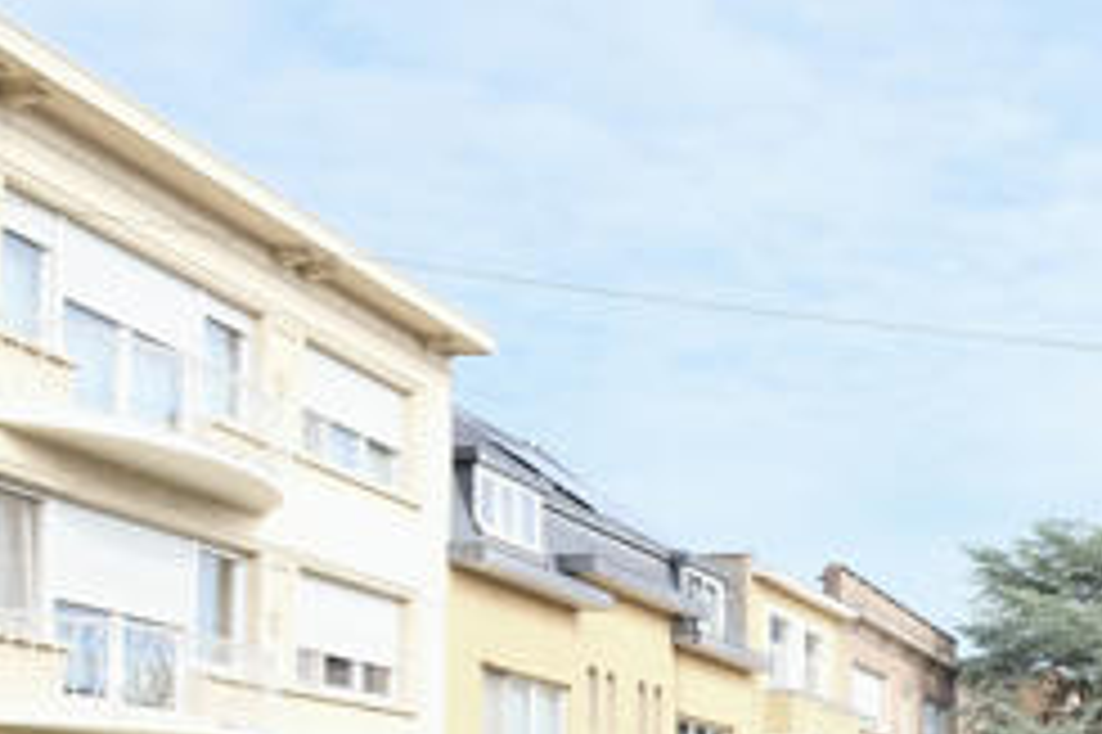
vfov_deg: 25.2
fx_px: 1529
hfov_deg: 30.3
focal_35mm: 50
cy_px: 788
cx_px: 1471
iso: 320
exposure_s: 1/170
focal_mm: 11
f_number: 7.1
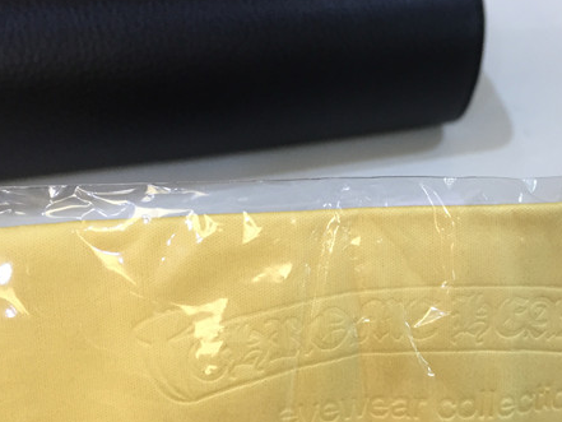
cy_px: 305
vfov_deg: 31.1
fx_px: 747
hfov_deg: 40.4
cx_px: 400
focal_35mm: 46
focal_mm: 4.15
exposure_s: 1/33
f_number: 2.2
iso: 125
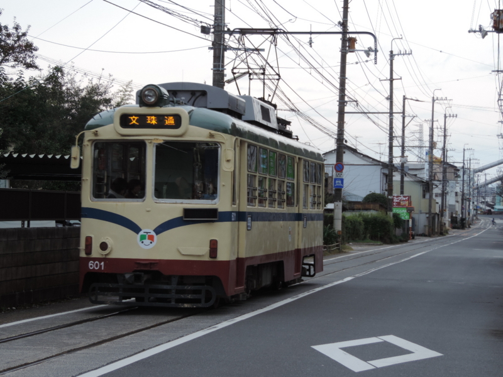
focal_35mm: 105
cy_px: 188
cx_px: 252
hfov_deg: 18.7
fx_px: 1526
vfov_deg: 14.1
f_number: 4.2
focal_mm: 18.7
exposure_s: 1/100
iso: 90
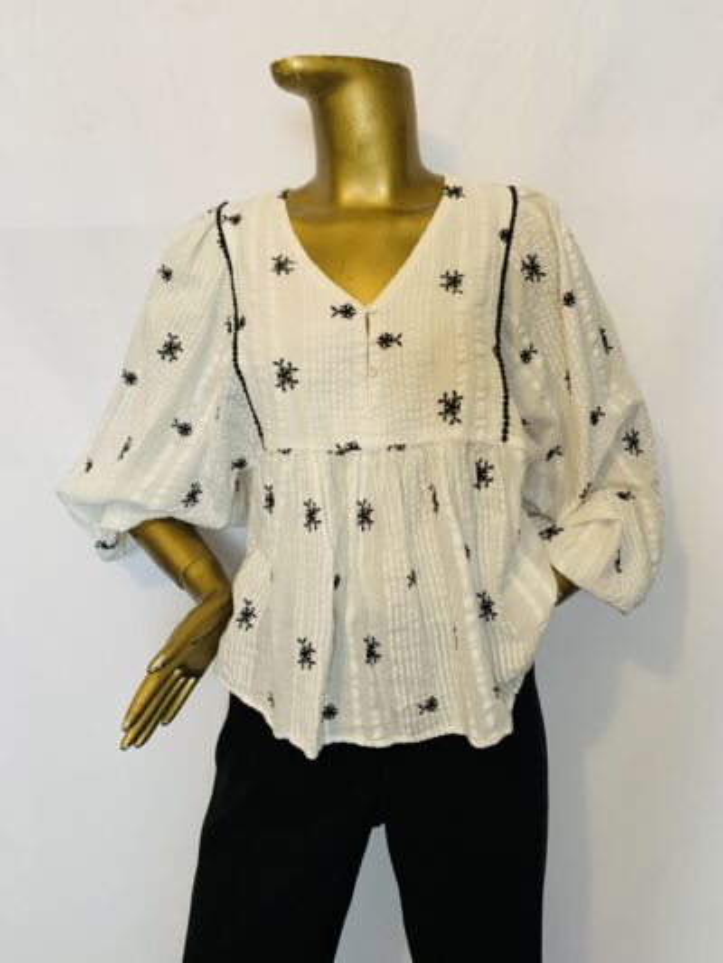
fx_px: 724
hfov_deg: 53.1
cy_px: 482
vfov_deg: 67.3
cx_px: 362
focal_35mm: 26
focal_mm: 4.25
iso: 160
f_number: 1.8
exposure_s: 1/50
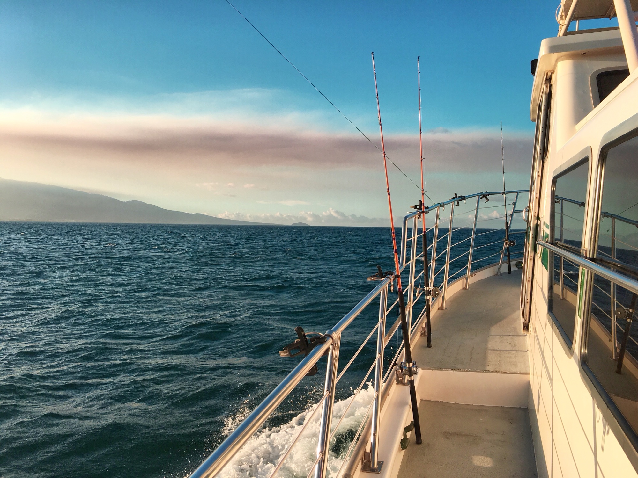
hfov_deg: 61.7
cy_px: 239
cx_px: 319
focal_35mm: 29
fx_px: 534
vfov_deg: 48.2
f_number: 2.2
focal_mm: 4.15
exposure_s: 1/1166
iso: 25
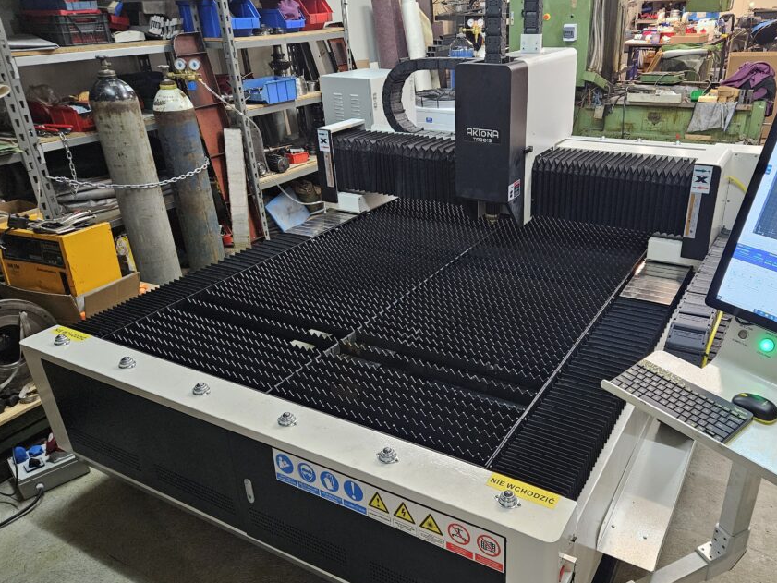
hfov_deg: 62.8
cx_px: 469
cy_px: 309
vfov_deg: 49.7
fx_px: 629
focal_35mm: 28
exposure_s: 1/100
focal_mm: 5.4
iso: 640
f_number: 1.8
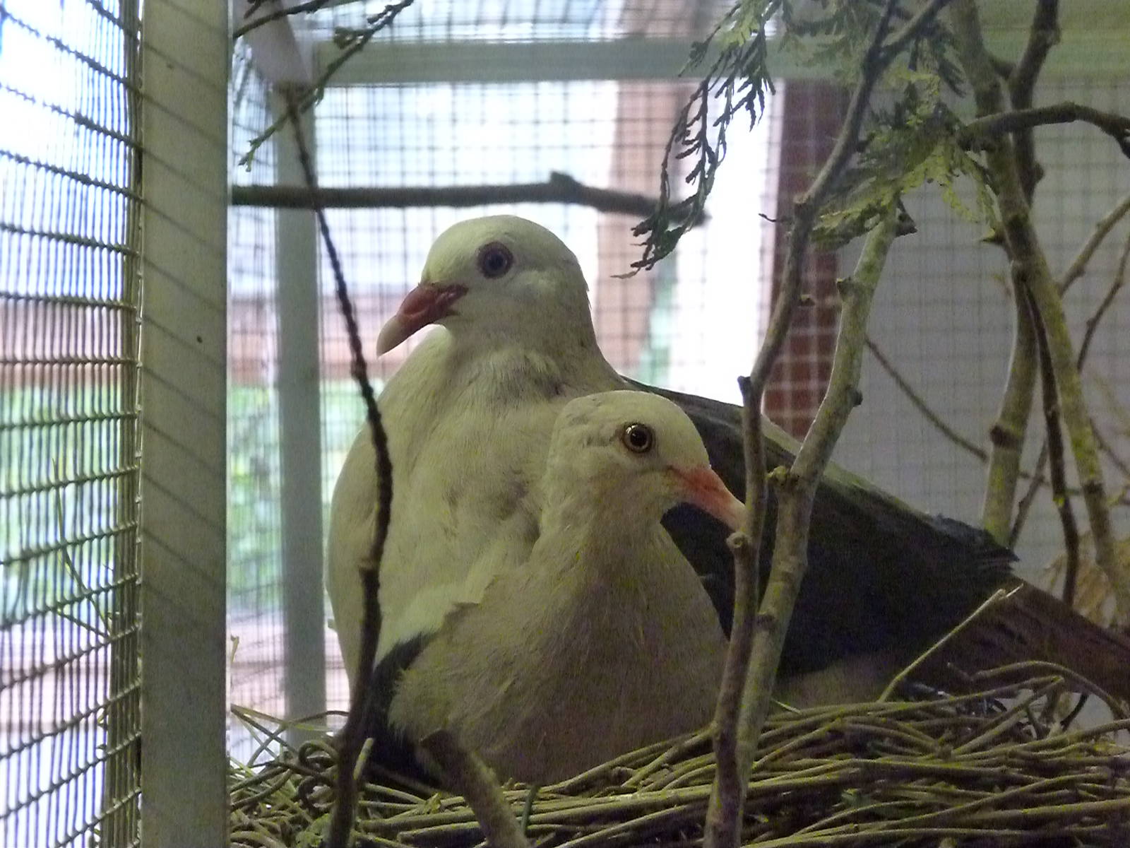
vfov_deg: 10.7
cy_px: 424
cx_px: 565
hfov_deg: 14.2
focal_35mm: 139
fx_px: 4537
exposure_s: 1/125
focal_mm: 25
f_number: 4
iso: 2500
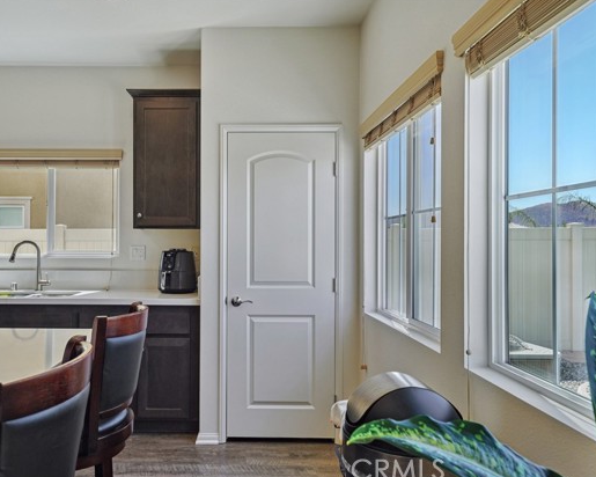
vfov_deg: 51.5
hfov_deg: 61.6
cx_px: 233
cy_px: 240
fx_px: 494
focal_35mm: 28
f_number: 8
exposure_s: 1/80
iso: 100
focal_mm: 24
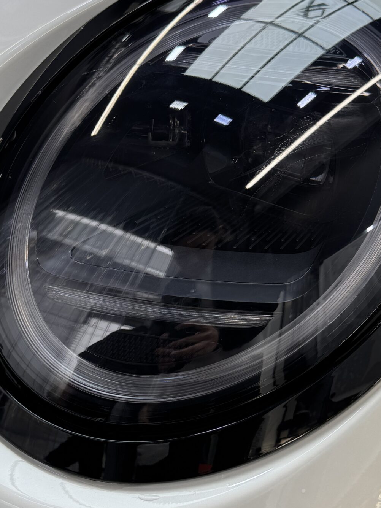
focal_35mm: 46
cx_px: 213
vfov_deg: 41.2
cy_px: 285
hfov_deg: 31.5
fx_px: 675
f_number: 1.78
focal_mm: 6.76
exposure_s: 1/170
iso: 64
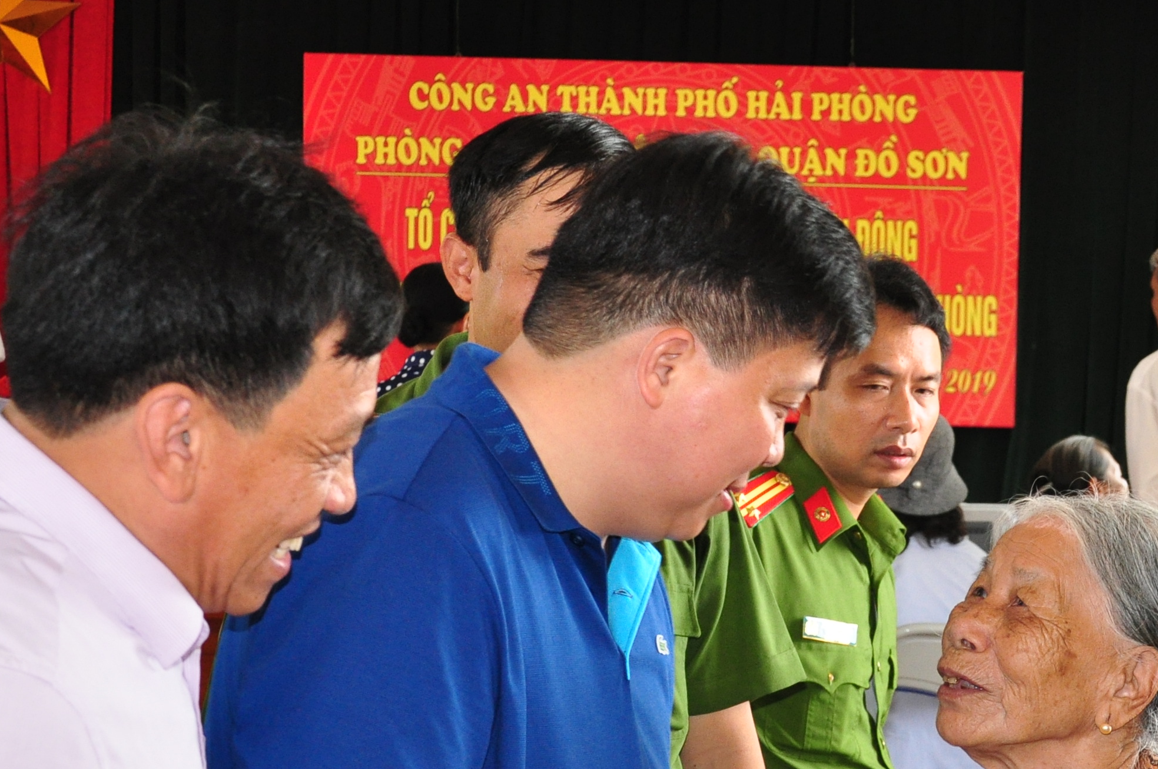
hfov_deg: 23.8
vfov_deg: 16.0
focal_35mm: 85
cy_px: 579
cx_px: 795
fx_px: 2731
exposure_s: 1/60
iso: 800
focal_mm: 26
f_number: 4
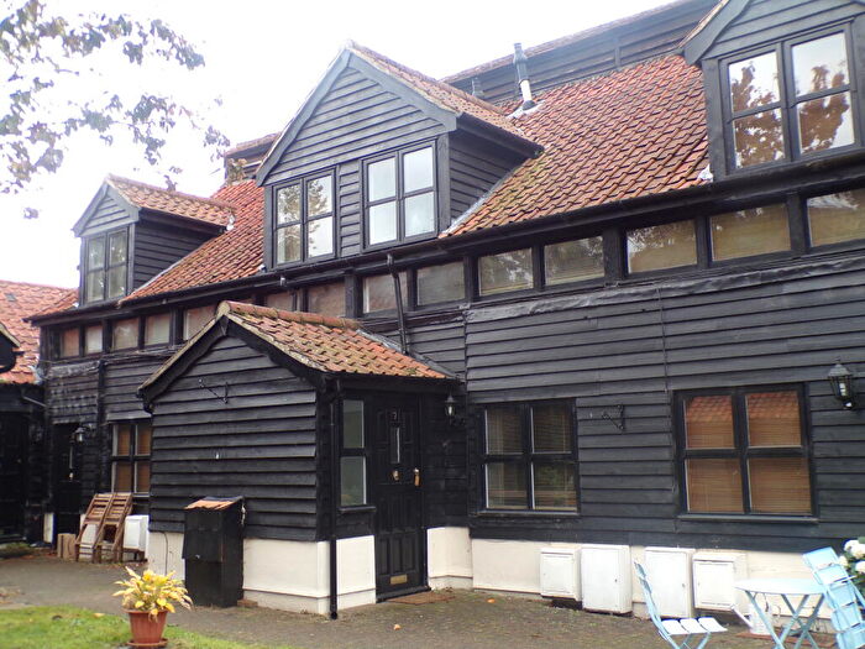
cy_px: 324
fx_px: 925
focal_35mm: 37
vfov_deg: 38.7
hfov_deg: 50.1
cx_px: 432
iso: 80
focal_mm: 6.6
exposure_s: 1/75
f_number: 3.3
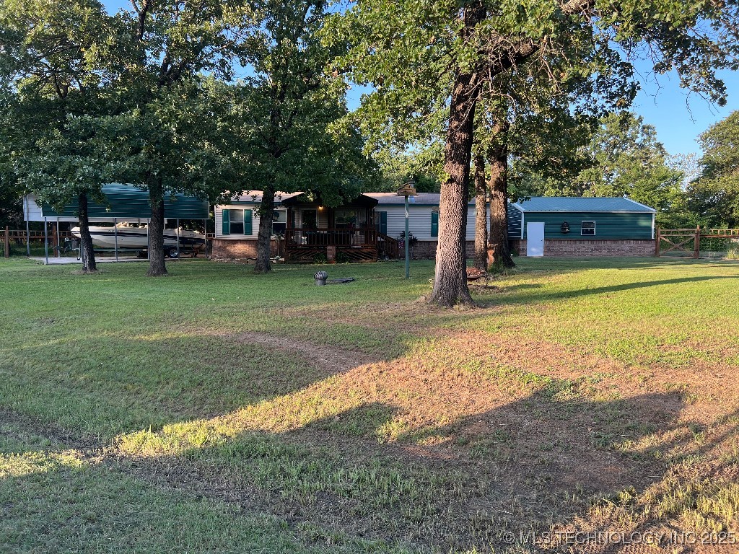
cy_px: 277
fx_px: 555
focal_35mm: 26
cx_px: 370
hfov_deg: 67.3
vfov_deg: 53.1
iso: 50
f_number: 1.5
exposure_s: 1/338
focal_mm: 5.7
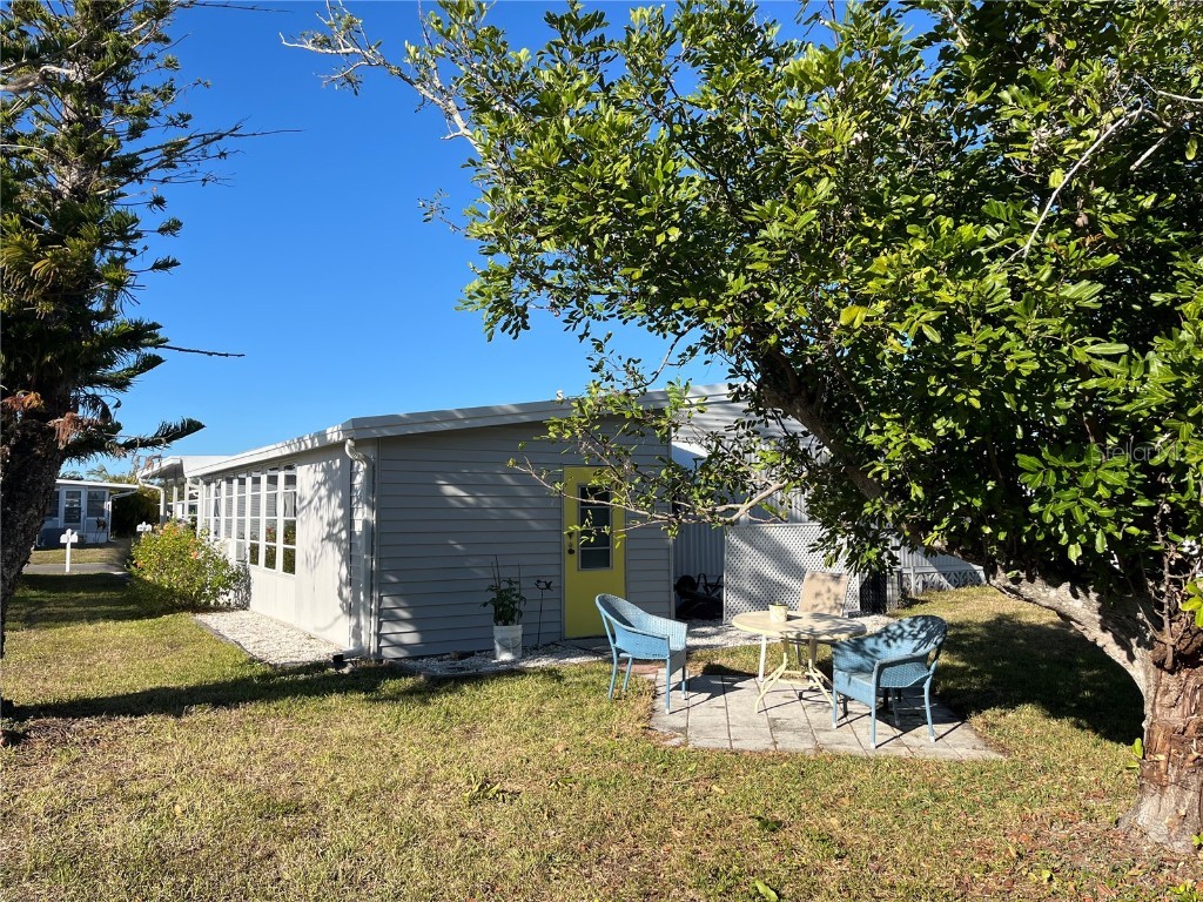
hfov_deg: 67.3
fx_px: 904
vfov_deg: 53.1
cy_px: 451
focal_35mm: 26
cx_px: 602
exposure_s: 1/2825
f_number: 1.6
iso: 50
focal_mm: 5.1
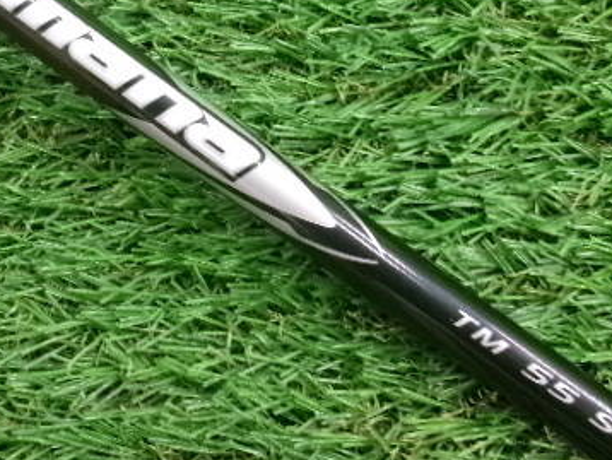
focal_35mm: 50
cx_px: 198
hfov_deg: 37.7
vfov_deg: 28.9
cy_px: 152
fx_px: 885
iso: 800
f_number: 3.9
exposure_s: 1/34
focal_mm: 5.1
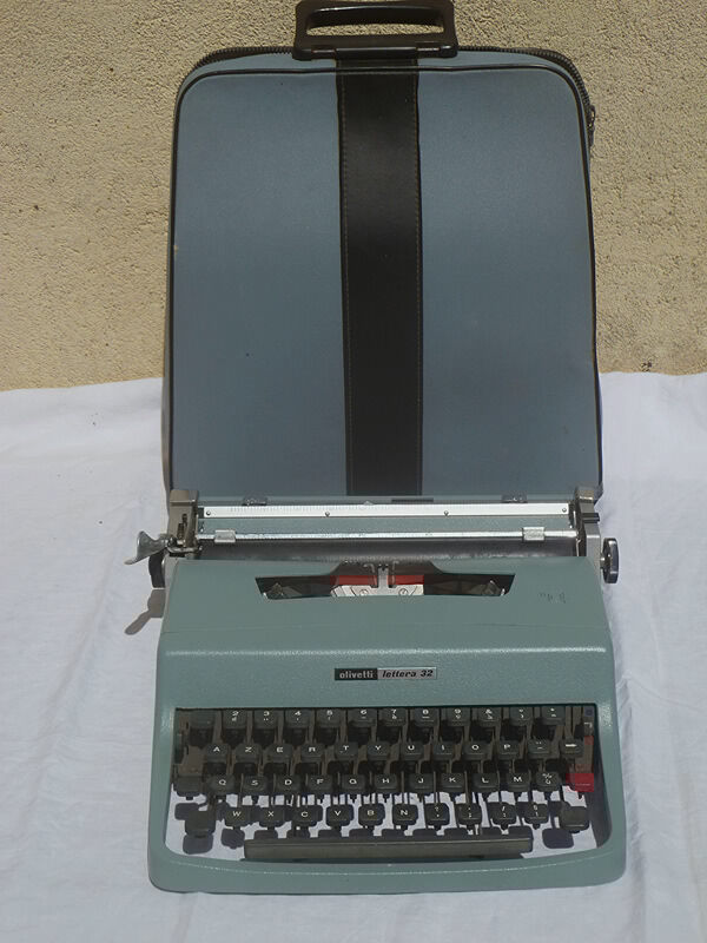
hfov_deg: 25.7
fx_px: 1552
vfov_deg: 33.8
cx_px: 354
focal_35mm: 57
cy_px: 472
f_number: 13
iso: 80
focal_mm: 10.2
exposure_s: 1/250
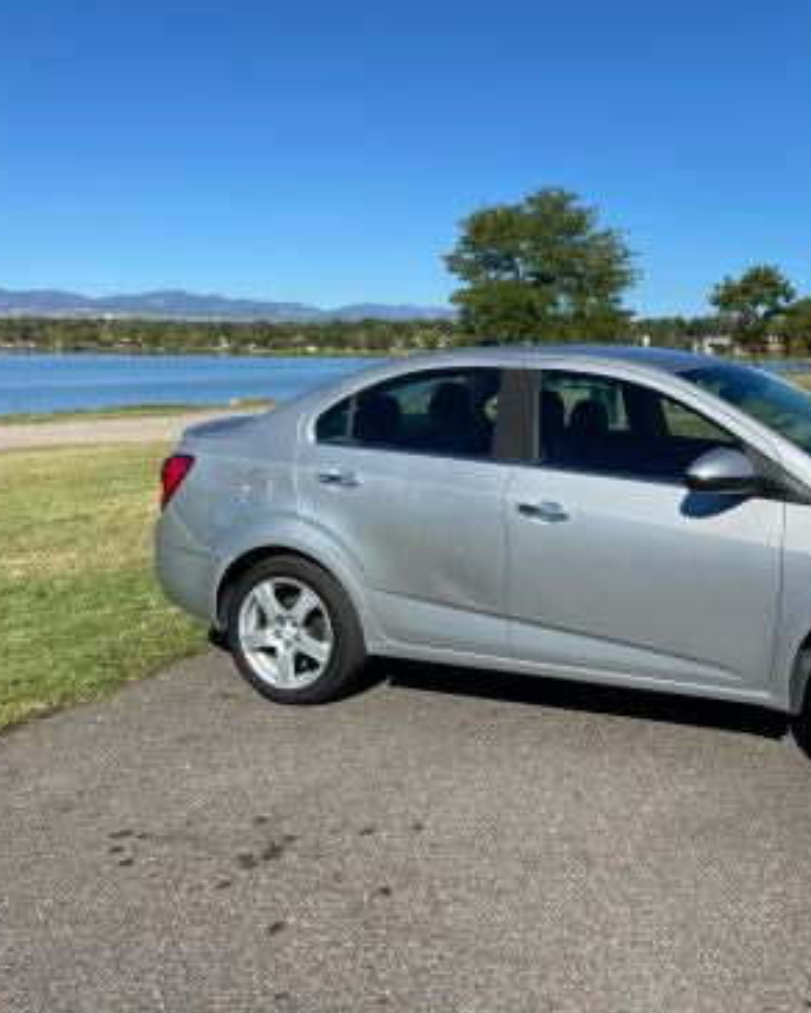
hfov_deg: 40.3
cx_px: 664
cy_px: 494
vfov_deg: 51.5
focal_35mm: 35
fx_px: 1050
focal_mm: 4.25
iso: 32
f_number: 1.8
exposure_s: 1/3401
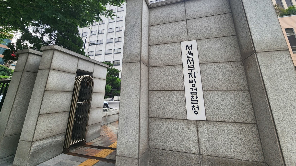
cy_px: 55
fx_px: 118
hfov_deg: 103.0
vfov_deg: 68.5
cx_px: 147
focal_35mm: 15
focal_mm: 2.2
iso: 64
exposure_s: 1/120
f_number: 2.2
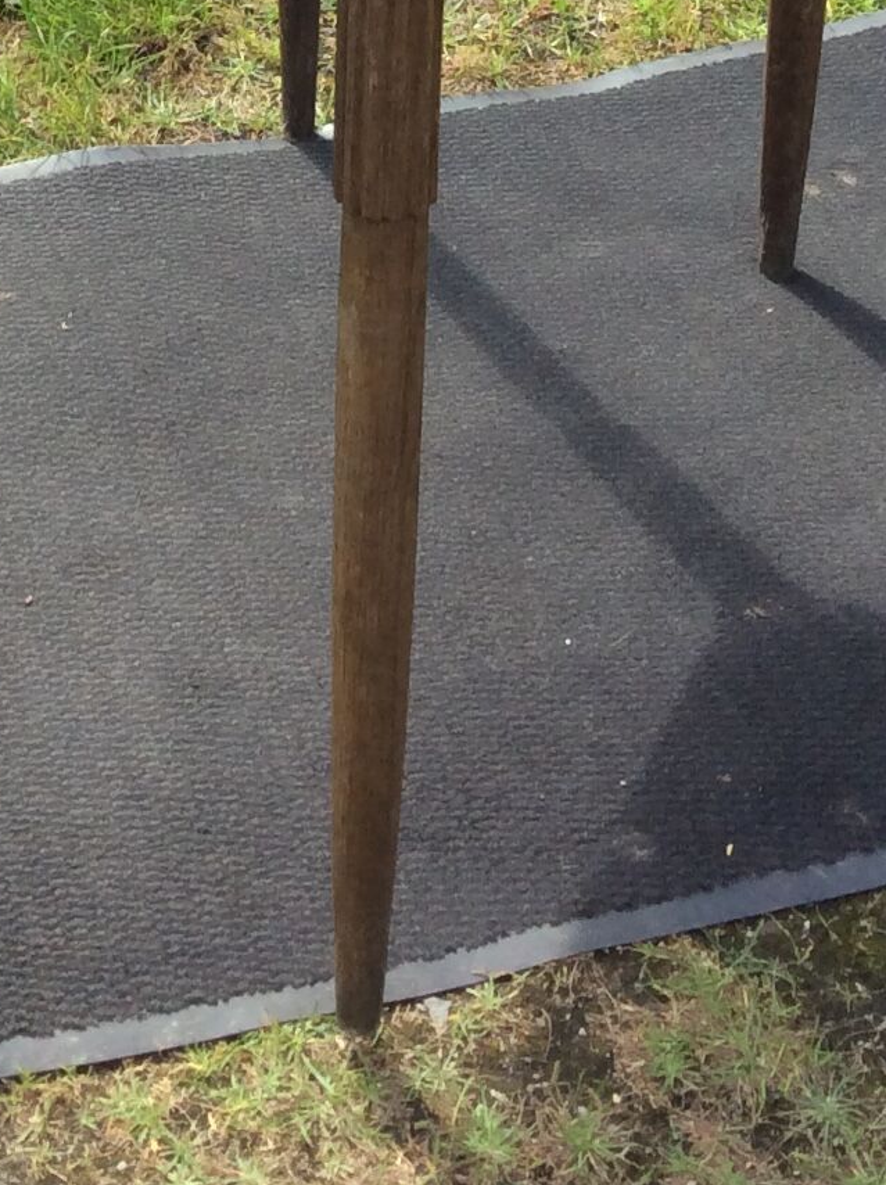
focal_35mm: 97
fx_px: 3318
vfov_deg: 18.1
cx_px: 212
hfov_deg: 15.1
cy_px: -586
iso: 32
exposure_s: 1/355
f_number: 2.4
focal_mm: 3.3
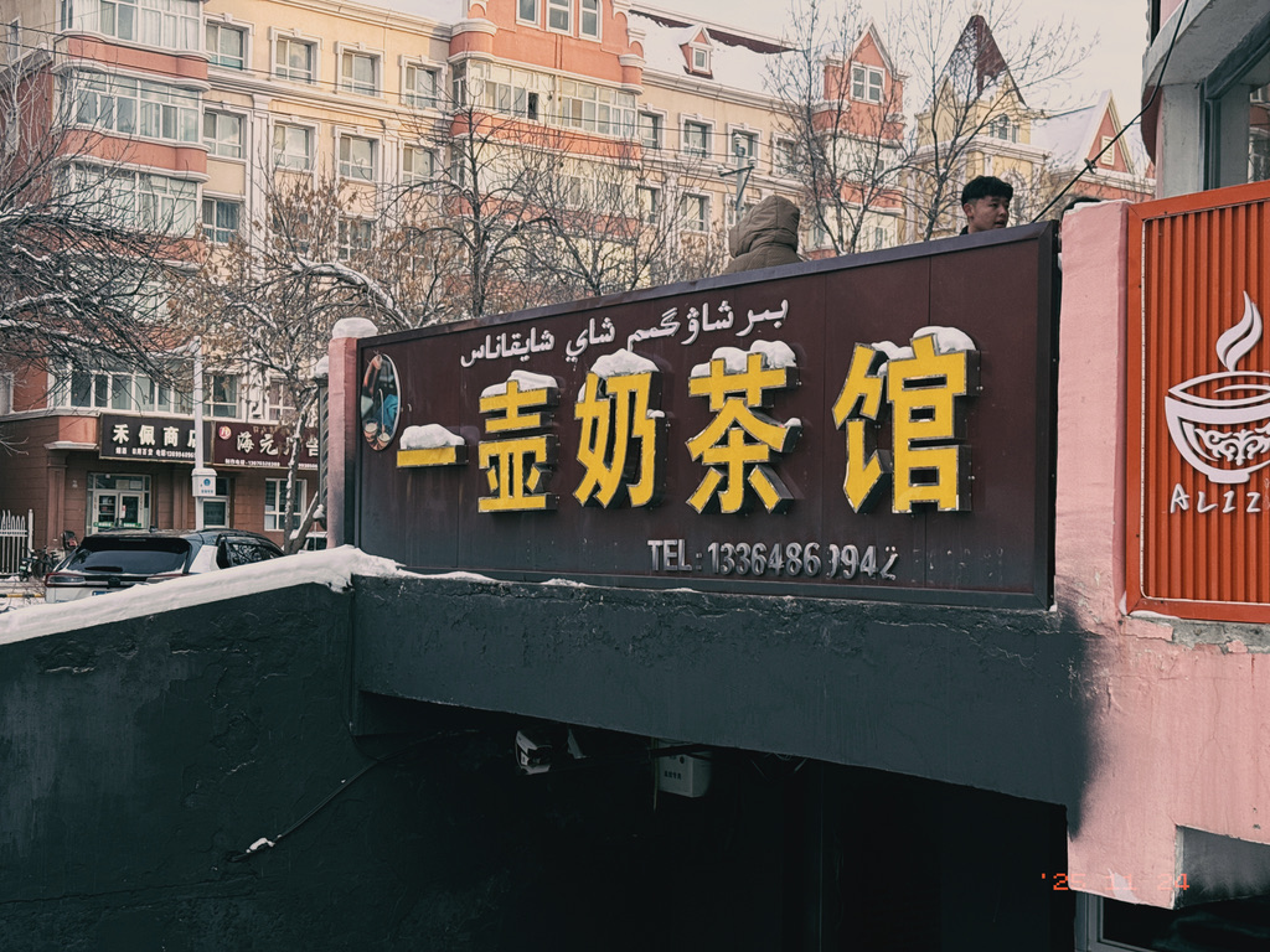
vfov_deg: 30.3
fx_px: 1761
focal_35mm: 48
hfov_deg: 39.7
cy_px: 476
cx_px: 635
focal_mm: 6.76
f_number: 1.78
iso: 50
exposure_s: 1/190
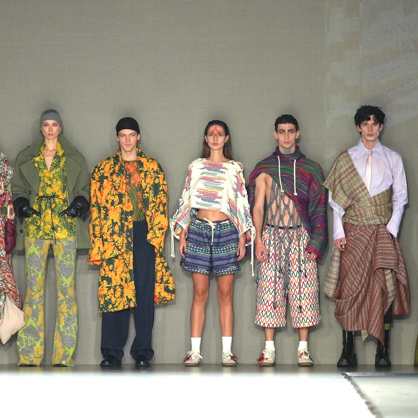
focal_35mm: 270
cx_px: 180
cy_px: 205
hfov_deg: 6.5
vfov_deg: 6.5
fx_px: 3689
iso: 2500
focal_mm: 200
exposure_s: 1/400
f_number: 2.8
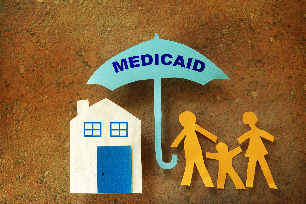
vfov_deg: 46.4
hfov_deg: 65.5
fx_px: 238
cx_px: 153
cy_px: 102
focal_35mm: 28
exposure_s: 1/4
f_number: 4
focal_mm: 10.4
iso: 200
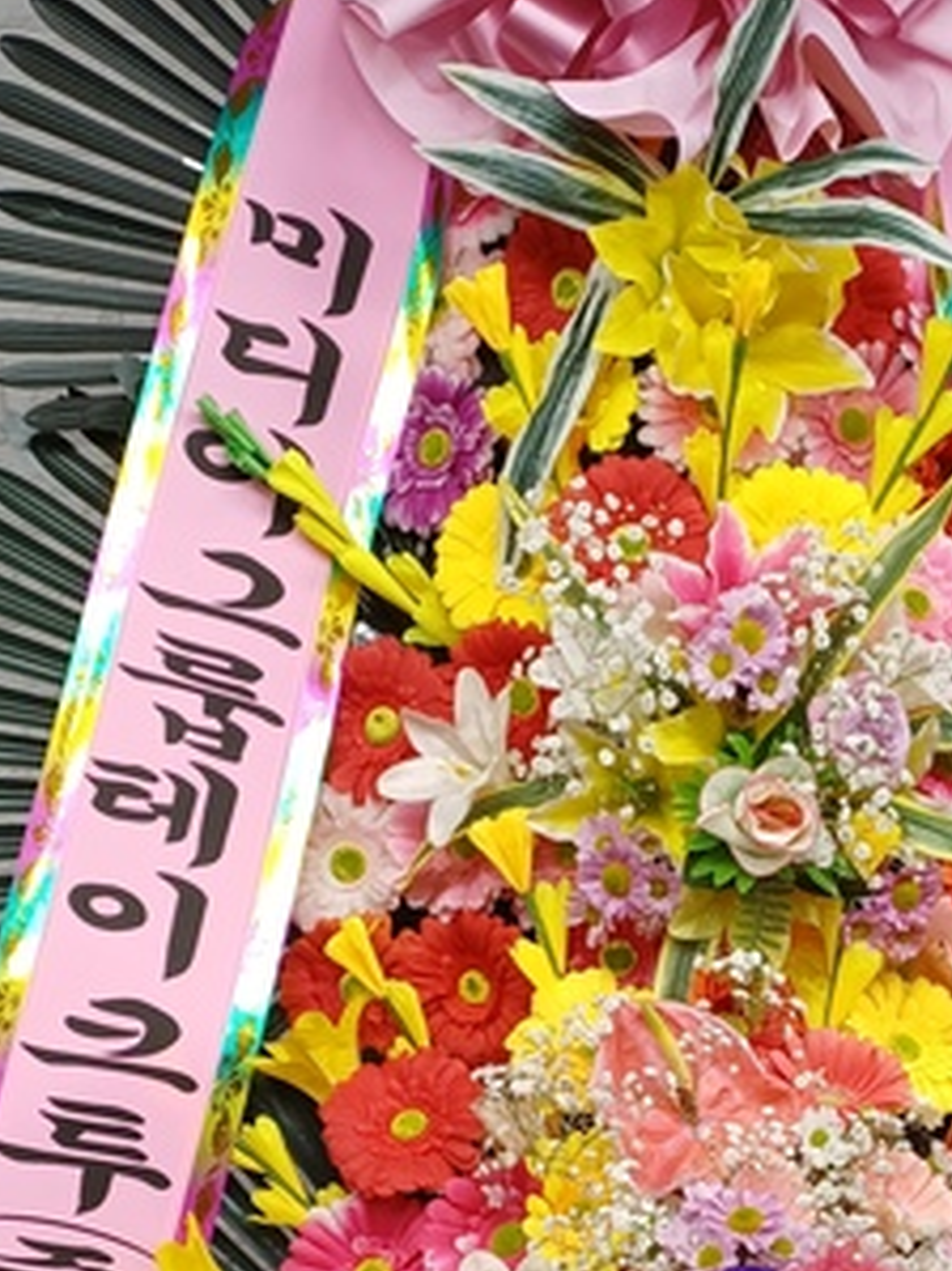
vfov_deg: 27.6
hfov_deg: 21.7
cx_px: 731
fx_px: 2459
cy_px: 1207
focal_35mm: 67
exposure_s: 1/100
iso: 50
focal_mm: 4.65
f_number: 1.8
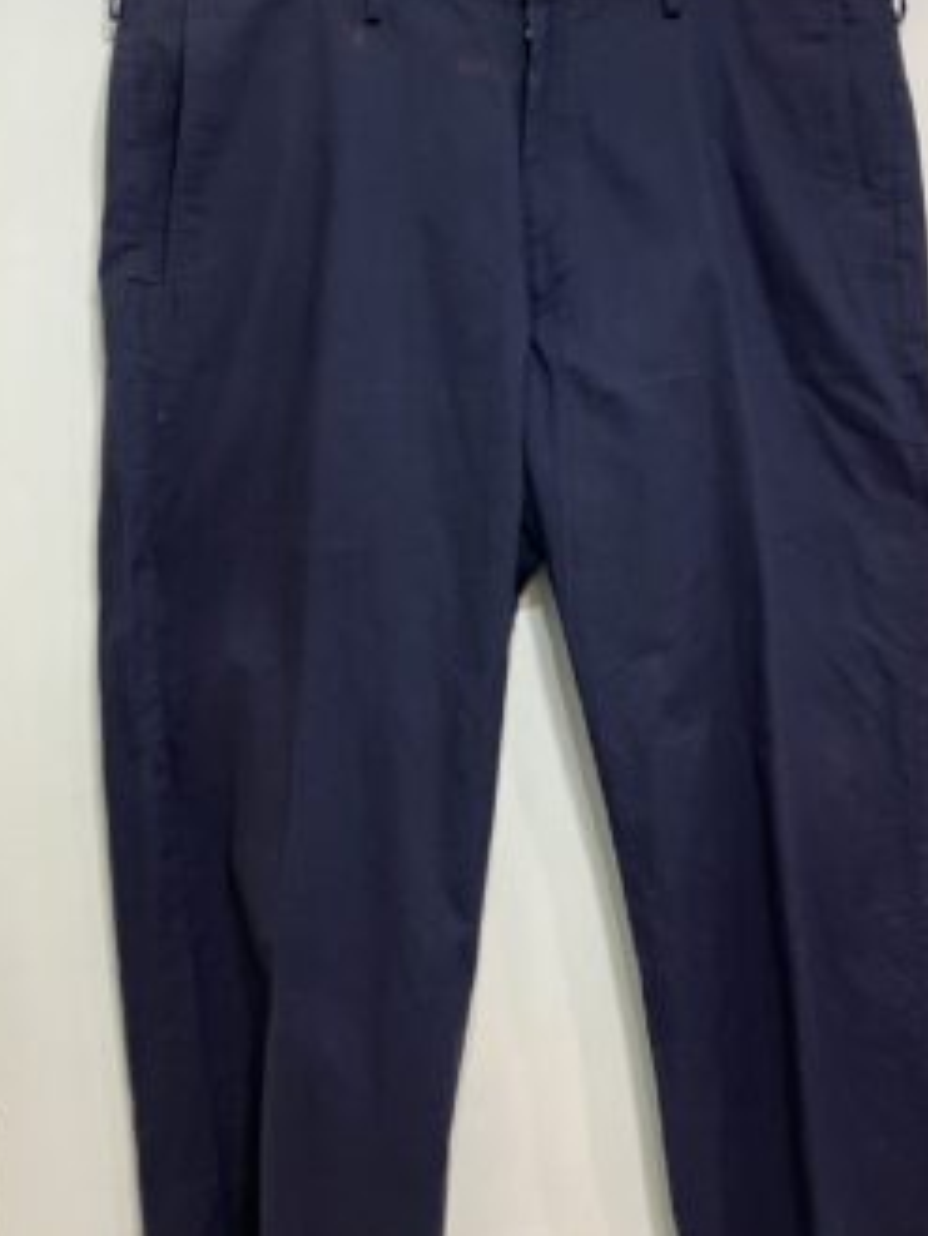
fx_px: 1215
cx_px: 541
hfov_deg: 41.7
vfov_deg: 53.9
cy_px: 650
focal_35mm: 34
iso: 250
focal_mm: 3.99
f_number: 1.8
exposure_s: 1/50
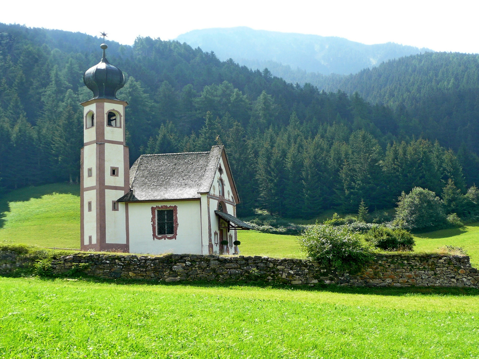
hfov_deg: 42.1
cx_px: 240
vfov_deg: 32.2
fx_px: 623
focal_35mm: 45
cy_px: 180
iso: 100
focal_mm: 7.3
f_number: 4.1
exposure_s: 1/250
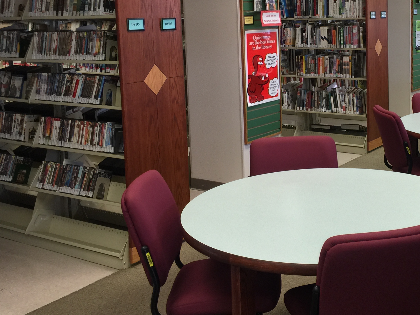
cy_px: 95
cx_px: 328
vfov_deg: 29.4
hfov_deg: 37.7
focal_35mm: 49
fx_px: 595
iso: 32
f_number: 2.2
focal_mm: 4.15
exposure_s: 1/15
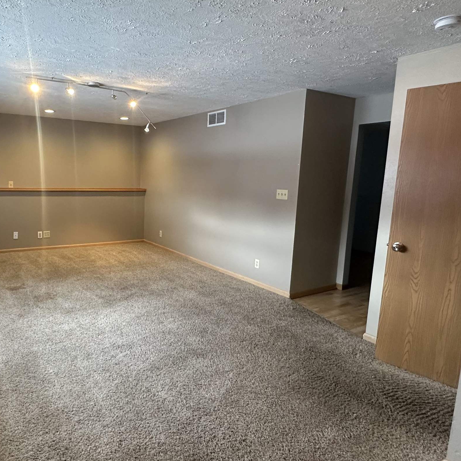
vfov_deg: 65.0
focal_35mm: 24
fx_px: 362
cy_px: 226
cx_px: 146
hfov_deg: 63.0
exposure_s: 1/120
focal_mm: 2.22
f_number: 2.2
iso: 320
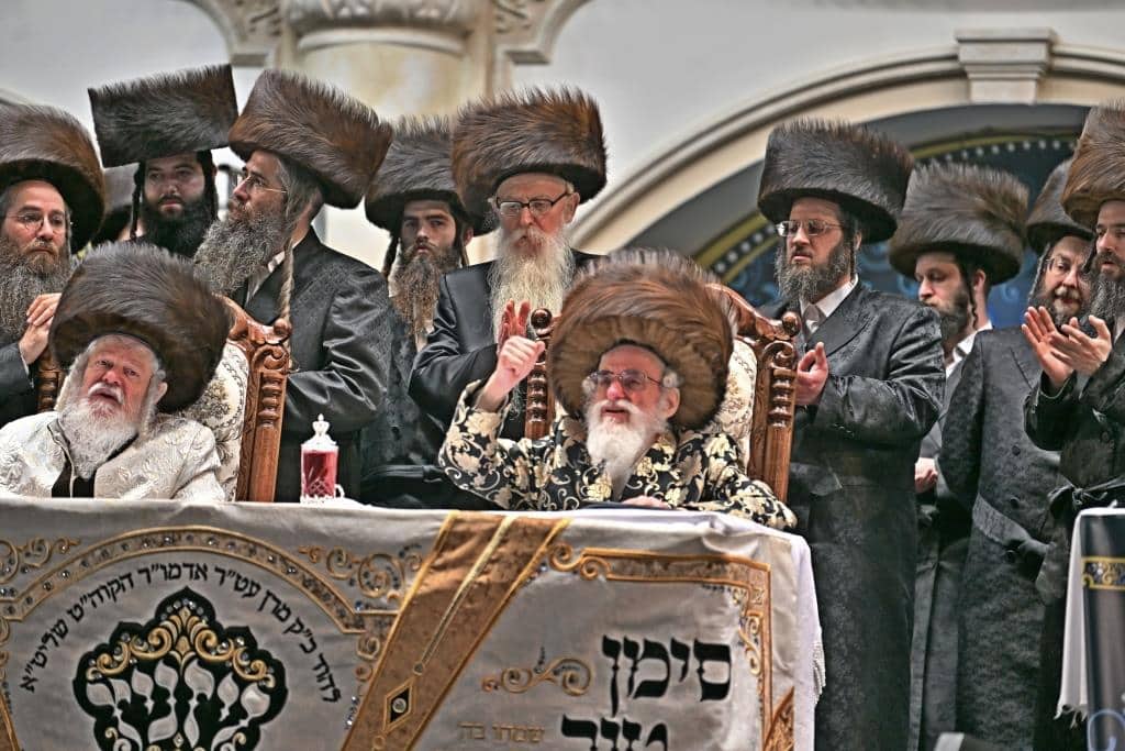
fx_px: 6250
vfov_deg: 6.9
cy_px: 376
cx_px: 562
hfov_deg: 10.3
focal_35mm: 200
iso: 400
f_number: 2.8
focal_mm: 200
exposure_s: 1/320
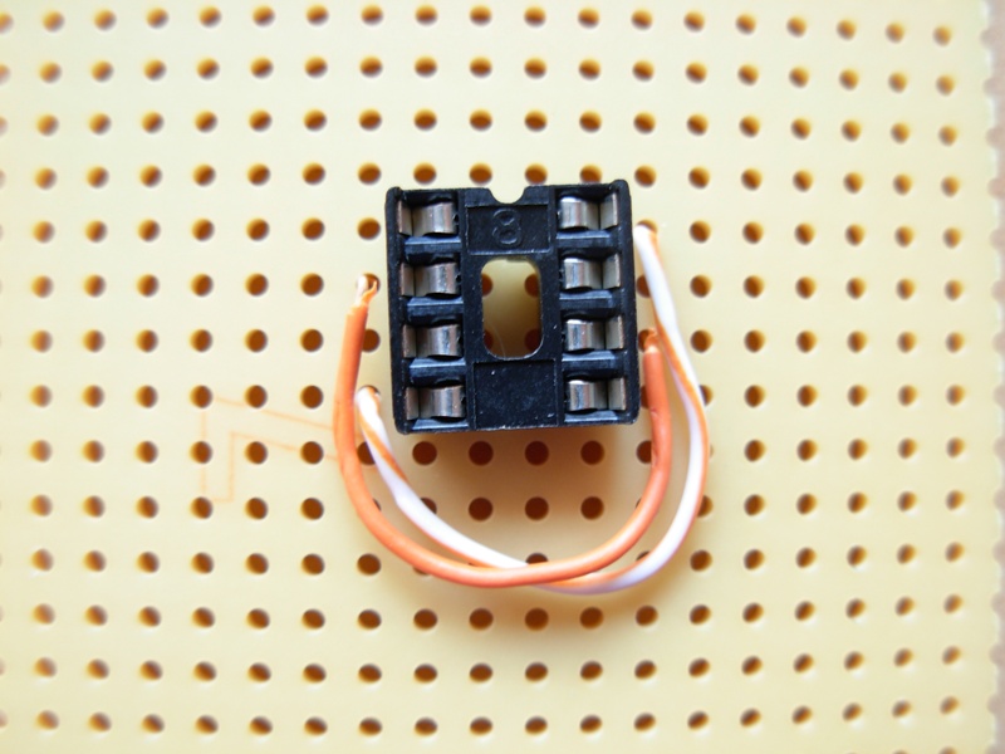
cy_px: 377
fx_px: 1103
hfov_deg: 49.0
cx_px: 502
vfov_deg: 37.7
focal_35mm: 38
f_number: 2.9
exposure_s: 1/10.6
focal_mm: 6.3
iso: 79
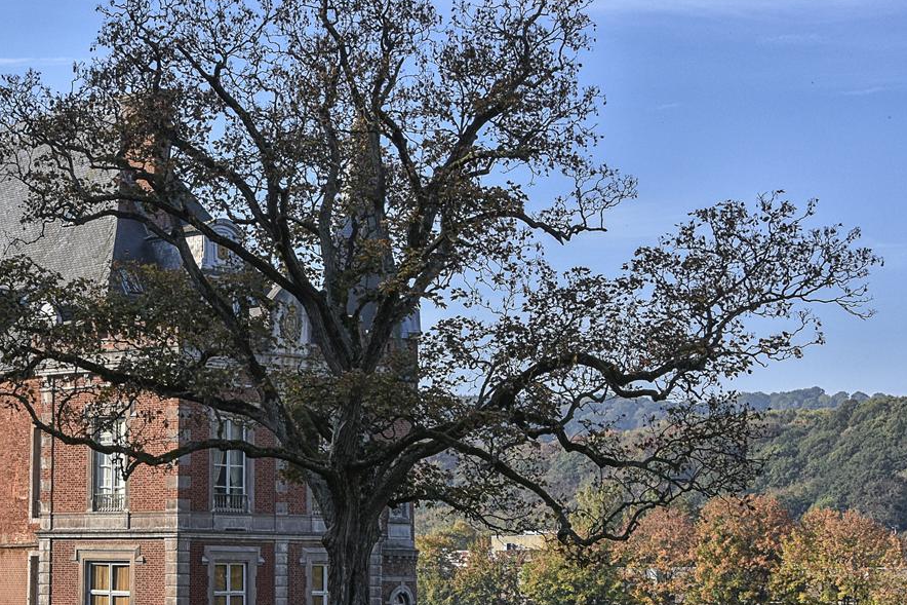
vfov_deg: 15.5
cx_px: 91
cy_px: 432
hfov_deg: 22.6
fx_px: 2217
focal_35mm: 88
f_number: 9
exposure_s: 1/320
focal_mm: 32
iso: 200
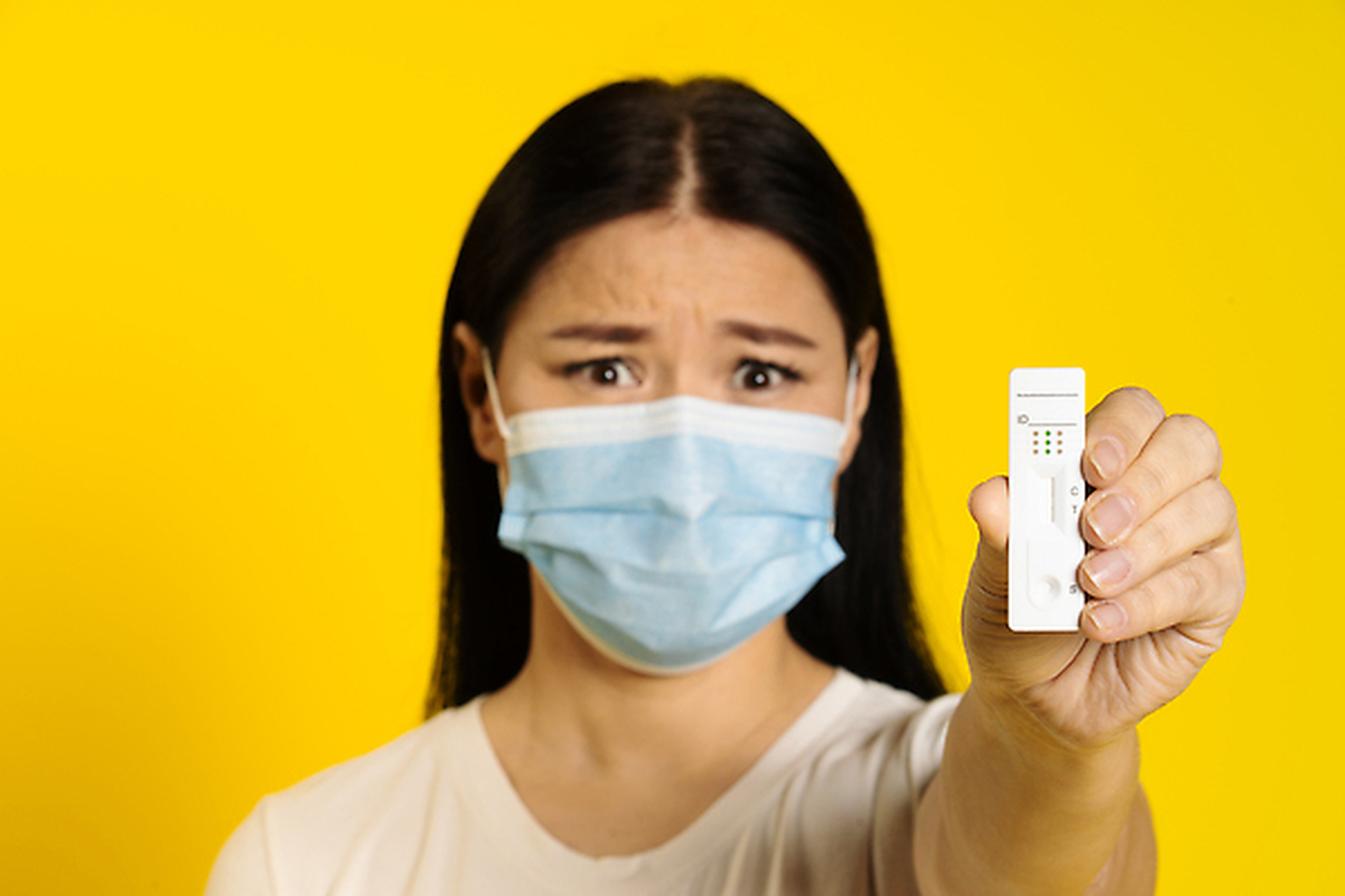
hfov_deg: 23.9
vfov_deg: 16.1
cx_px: 672
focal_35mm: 85
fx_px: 3175
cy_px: 448
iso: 100
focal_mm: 85
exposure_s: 1/125
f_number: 14
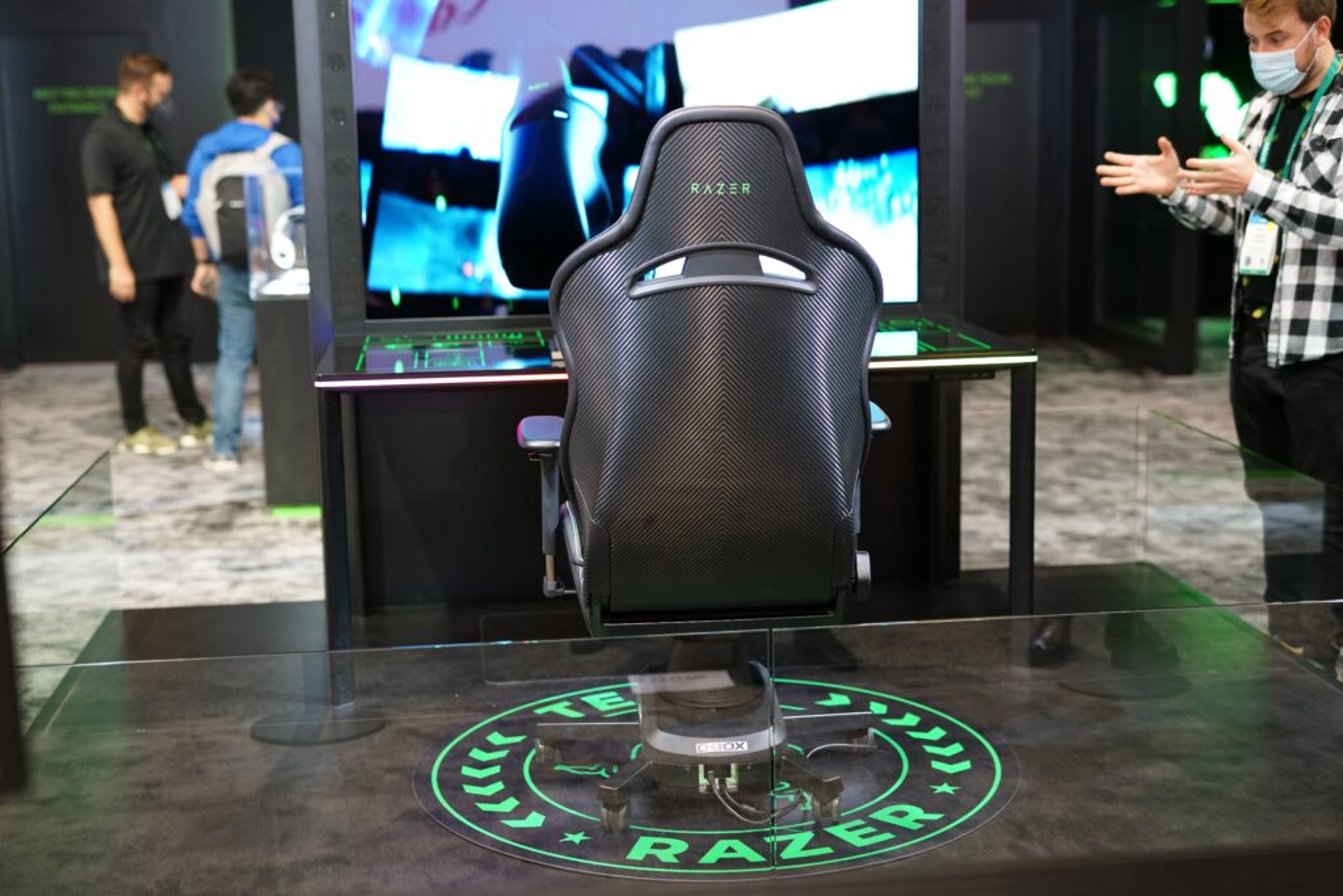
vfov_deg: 27.0
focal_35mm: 50
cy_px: 448
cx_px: 672
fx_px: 1865
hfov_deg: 39.6
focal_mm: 50
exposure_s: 1/160
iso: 2000
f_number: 2
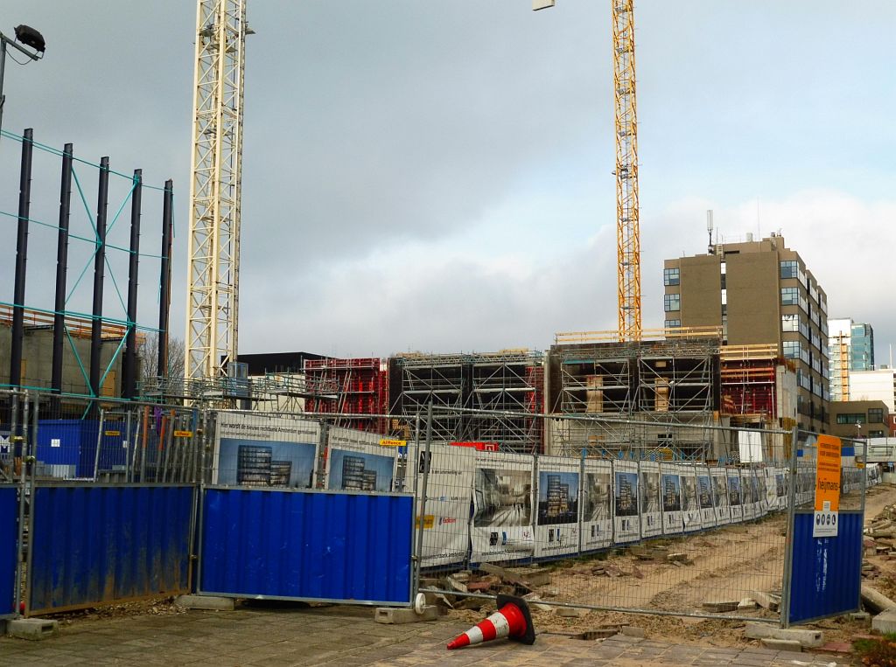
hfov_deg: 43.0
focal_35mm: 44
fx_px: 1136
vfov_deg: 32.7
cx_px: 448
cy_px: 334
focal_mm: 7.9
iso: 100
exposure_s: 1/400
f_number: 5
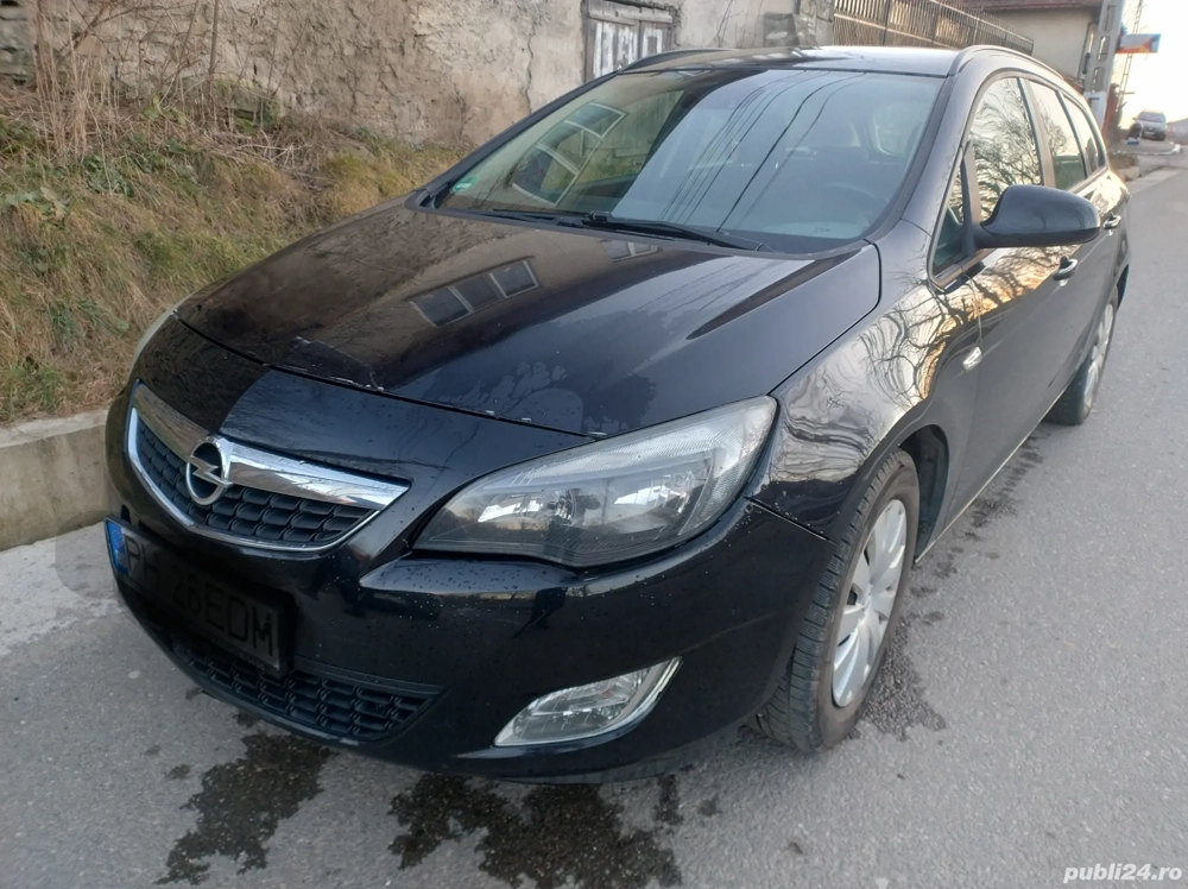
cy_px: 444
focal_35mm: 25
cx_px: 594
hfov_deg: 69.4
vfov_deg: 54.8
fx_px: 857
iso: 347
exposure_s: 1/50
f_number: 1.7
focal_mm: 4.71
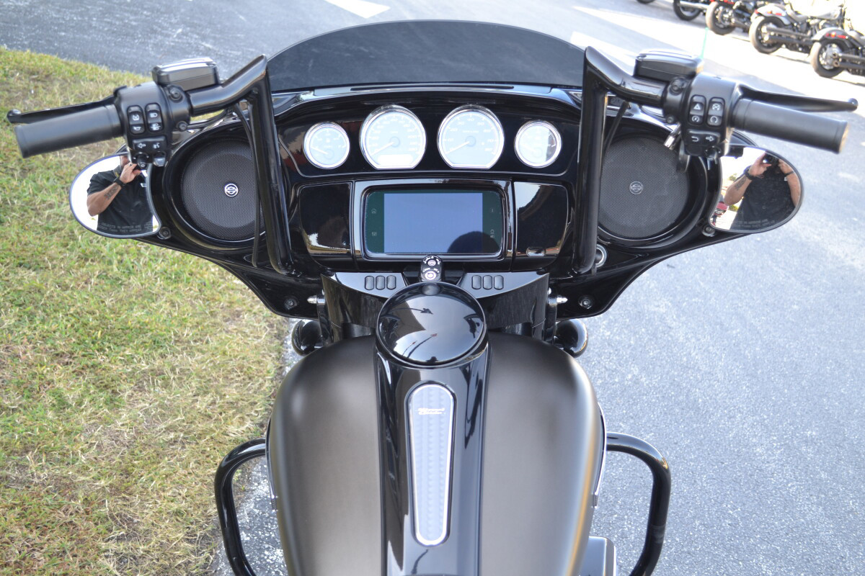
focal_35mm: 44
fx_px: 1045
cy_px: 288
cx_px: 432
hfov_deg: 45.0
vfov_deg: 30.8
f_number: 5
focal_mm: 29
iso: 400
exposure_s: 1/100
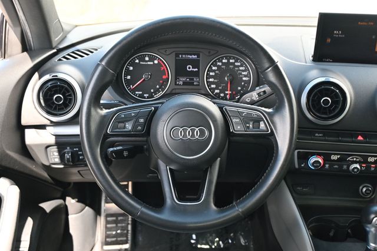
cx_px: 188
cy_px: 126
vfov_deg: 34.2
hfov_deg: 49.6
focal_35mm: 39
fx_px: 408
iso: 640
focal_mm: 26
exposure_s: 1/125
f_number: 4.5
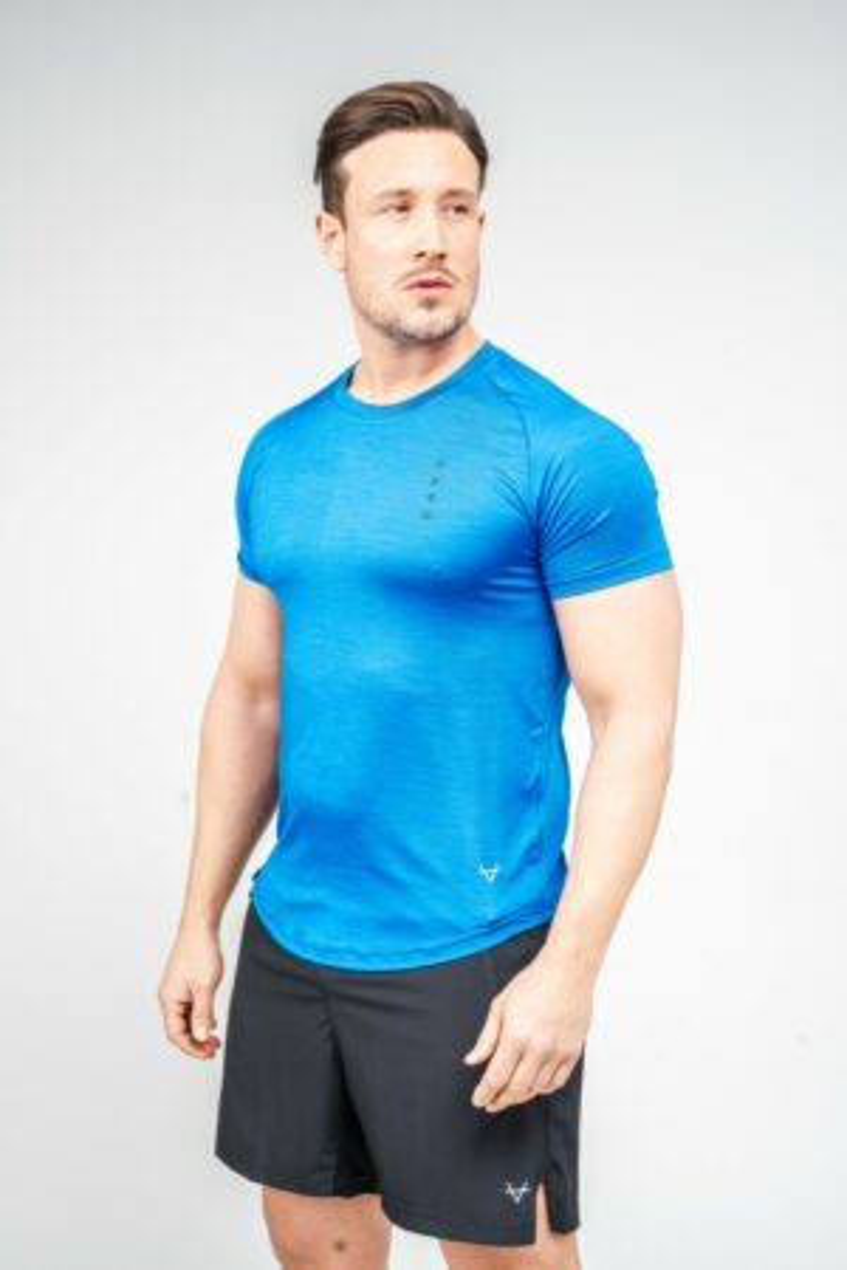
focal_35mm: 63
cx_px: 424
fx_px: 2234
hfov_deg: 21.5
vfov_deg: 31.7
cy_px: 635
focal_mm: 63.3
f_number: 9
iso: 320
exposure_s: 1/60
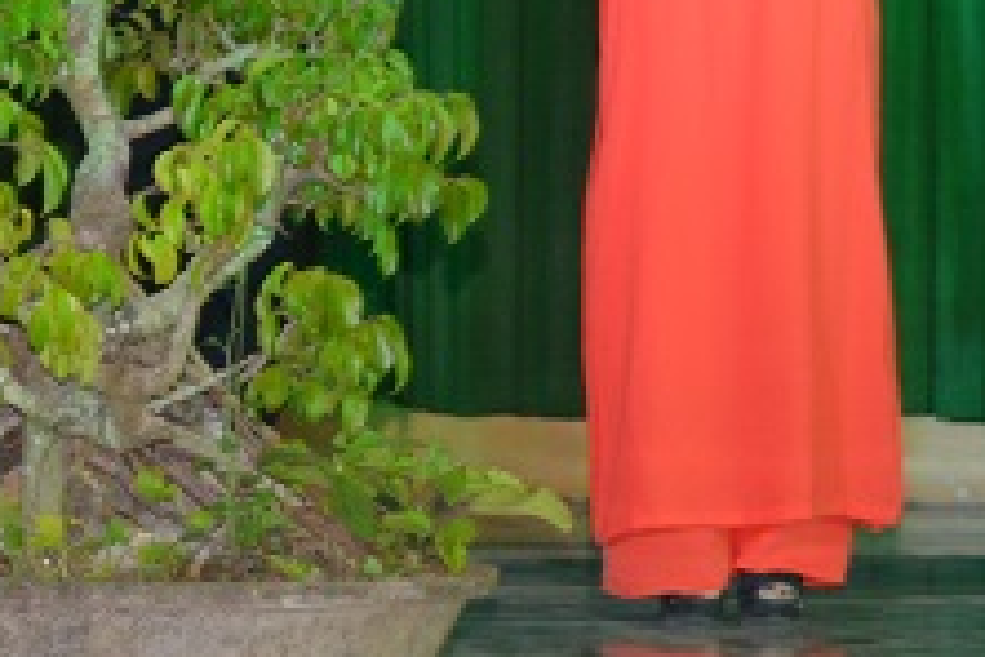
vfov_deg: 5.6
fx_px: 6648
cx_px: 466
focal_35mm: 243
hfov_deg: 8.5
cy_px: -415
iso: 500
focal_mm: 40
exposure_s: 1/60
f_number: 4.8
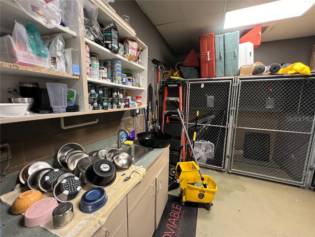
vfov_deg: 89.9
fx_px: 118
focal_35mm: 13
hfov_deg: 106.2
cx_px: 158
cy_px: 118
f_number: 1.8
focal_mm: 1.57
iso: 500
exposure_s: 1/60
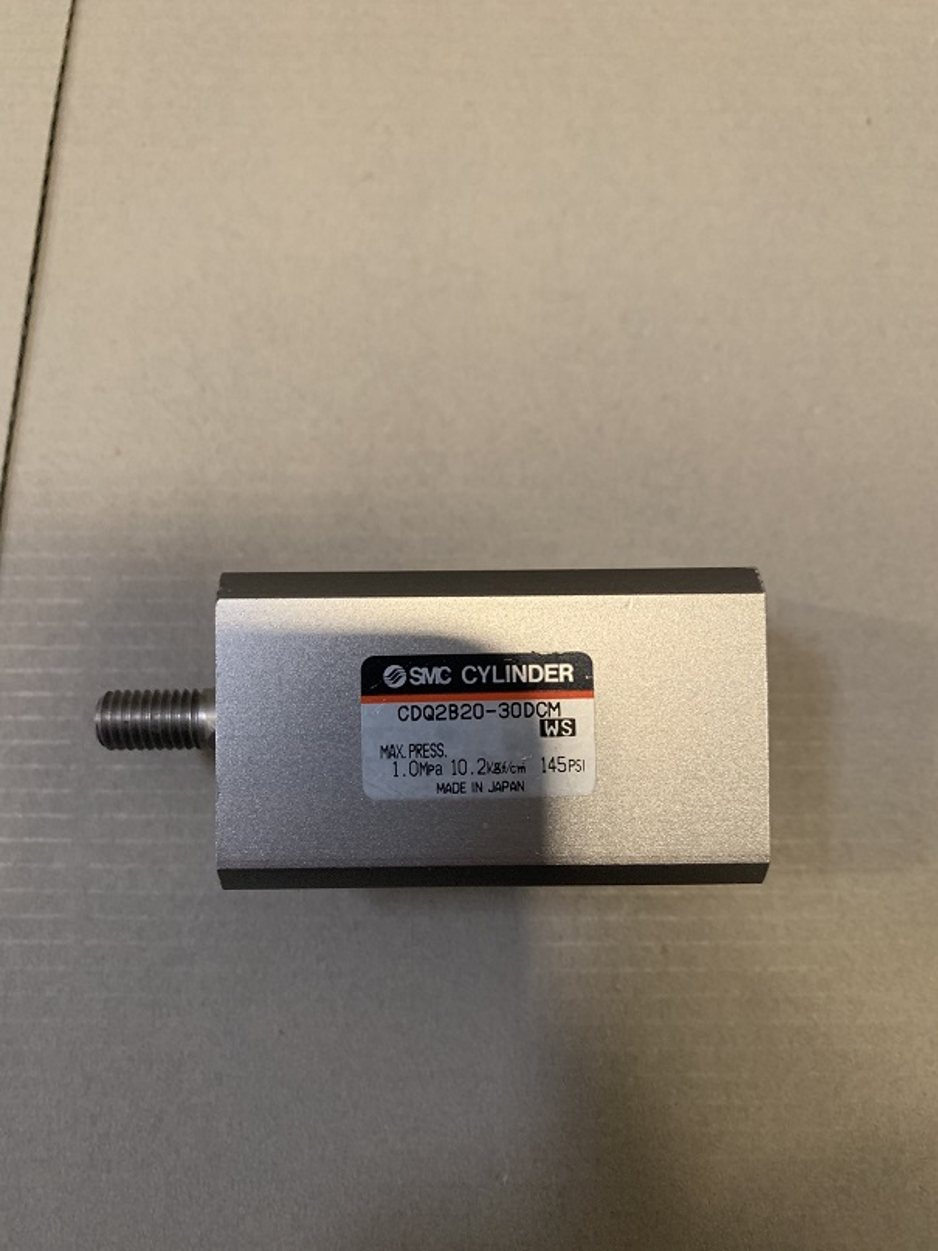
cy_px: 626
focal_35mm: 26
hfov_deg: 53.1
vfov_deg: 67.3
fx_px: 940
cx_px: 469
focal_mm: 4.25
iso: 400
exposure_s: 1/38
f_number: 1.8
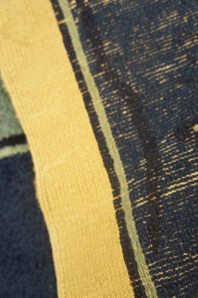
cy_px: 149
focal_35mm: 36
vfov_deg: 53.2
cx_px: 99
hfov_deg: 36.8
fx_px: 298
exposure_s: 1/60
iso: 1600
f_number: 4
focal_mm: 24
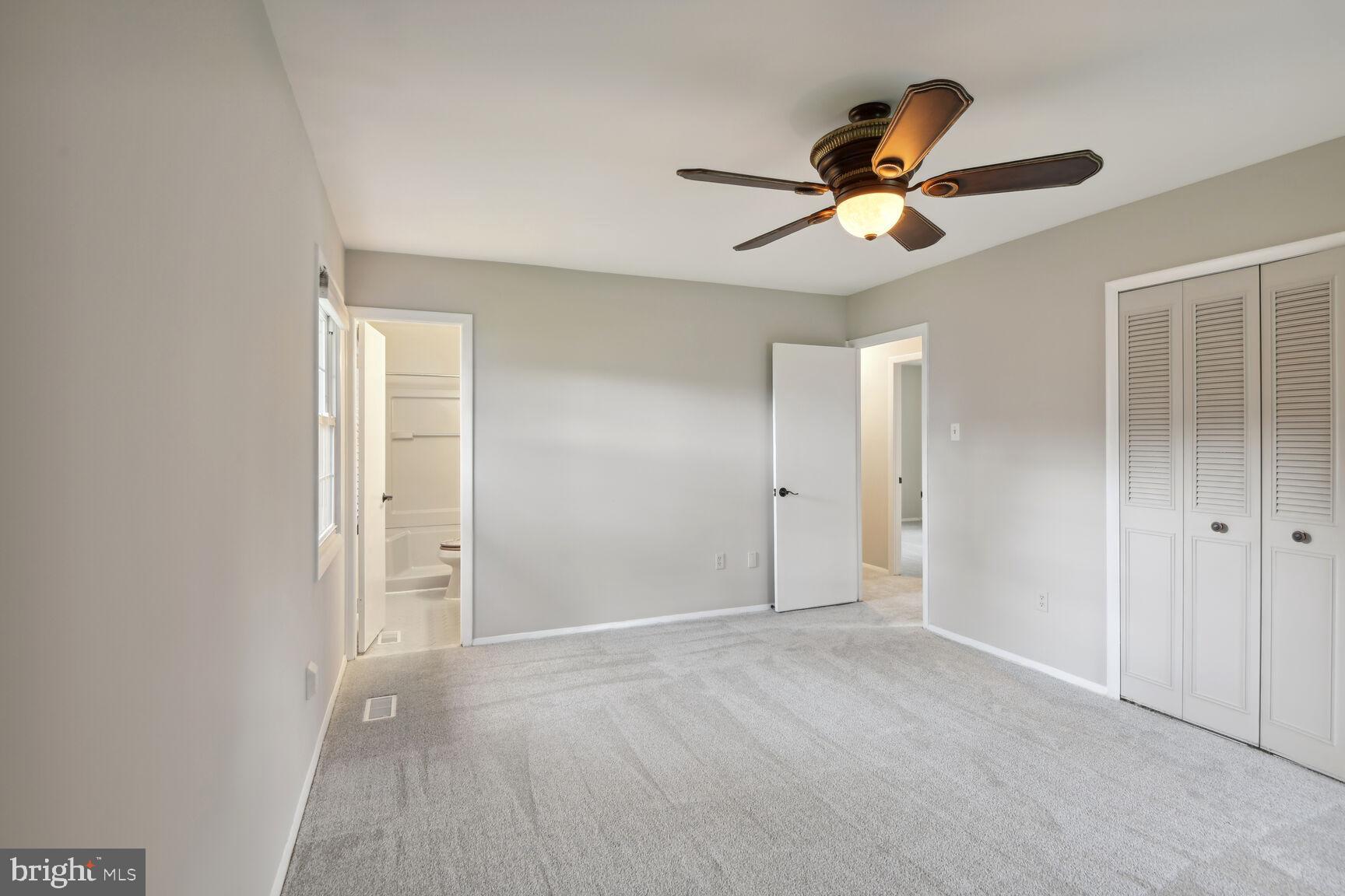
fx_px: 598
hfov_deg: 96.7
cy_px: 448
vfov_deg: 73.7
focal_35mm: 16
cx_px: 672
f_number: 8
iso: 200
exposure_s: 1/3.33
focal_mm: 16
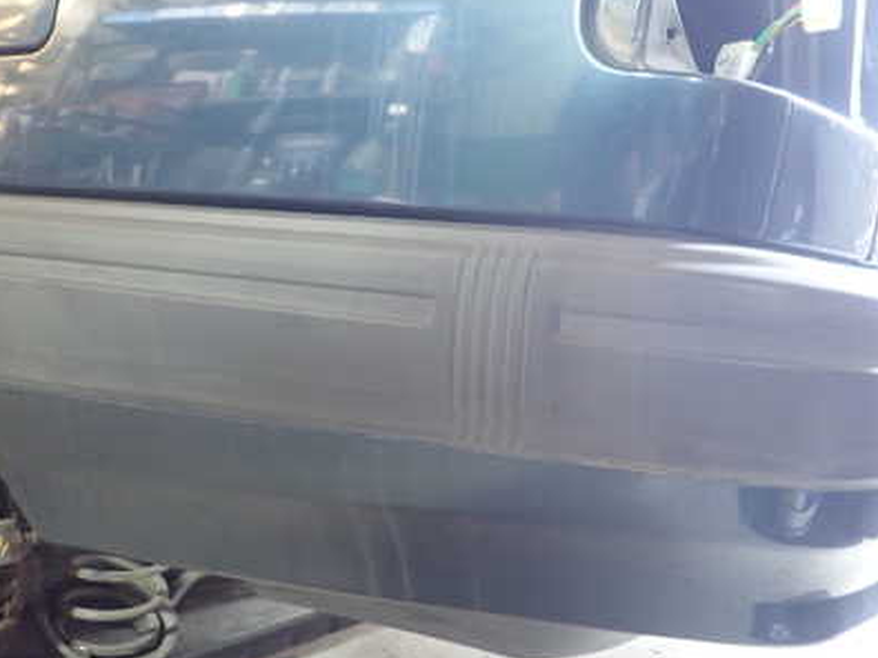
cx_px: 587
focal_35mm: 38
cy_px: 385
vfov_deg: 37.6
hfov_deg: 48.2
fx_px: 964
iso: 500
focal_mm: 4.5
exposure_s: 1/30
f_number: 2
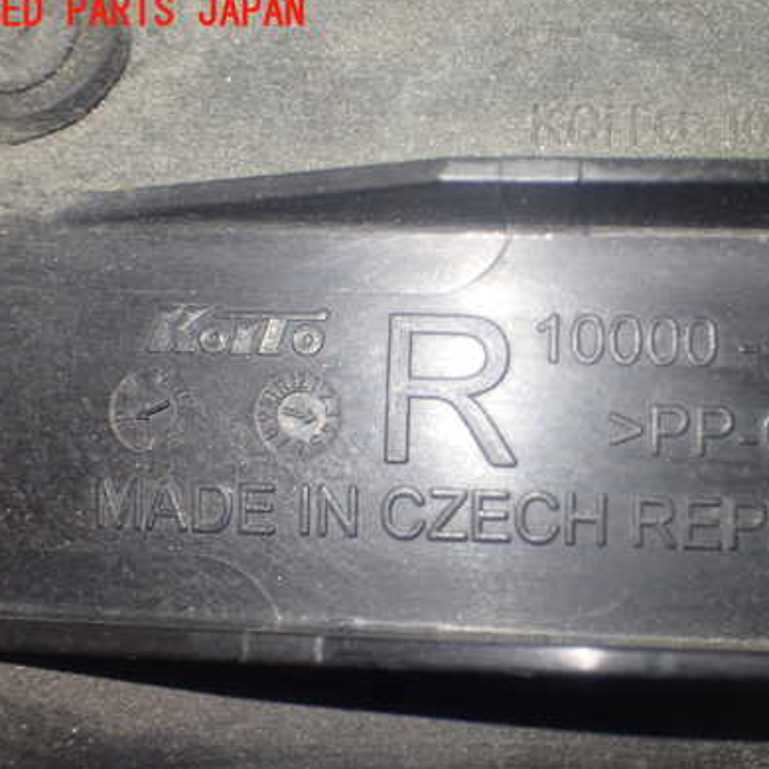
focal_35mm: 49
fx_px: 1232
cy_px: 432
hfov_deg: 34.2
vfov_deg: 34.6
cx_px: 538
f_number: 2.5
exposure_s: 1/40
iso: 250
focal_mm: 6.37
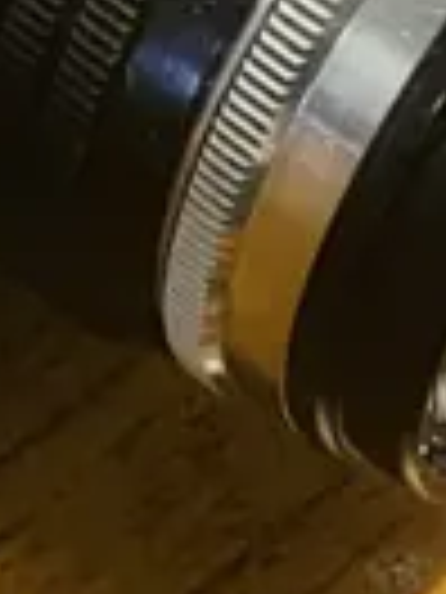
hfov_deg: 6.5
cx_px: -631
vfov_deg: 8.8
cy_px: -342
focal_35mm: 218
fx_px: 3745
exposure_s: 1/50
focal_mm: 3.99
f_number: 1.8
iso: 250
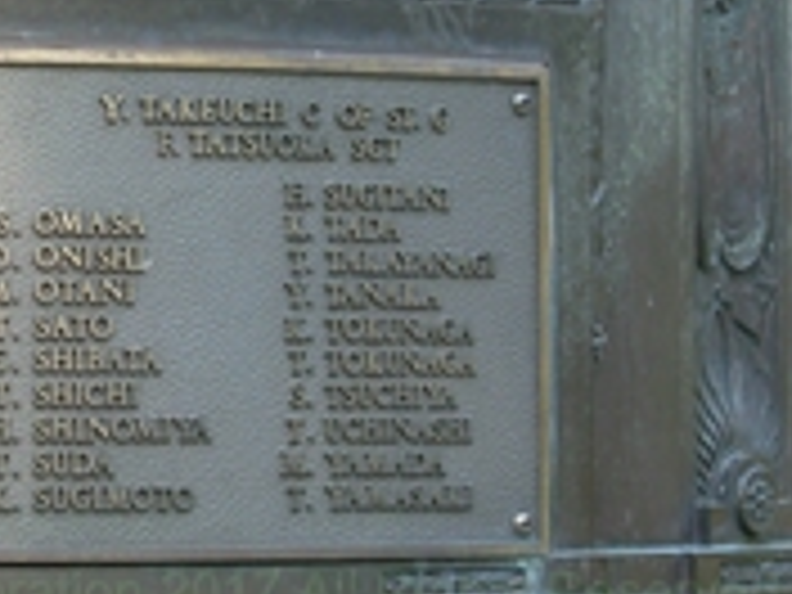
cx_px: -162
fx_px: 4736
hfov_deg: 9.4
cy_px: 202
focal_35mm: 207
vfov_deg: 7.2
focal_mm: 12.5
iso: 50
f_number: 3.6
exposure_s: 1/57
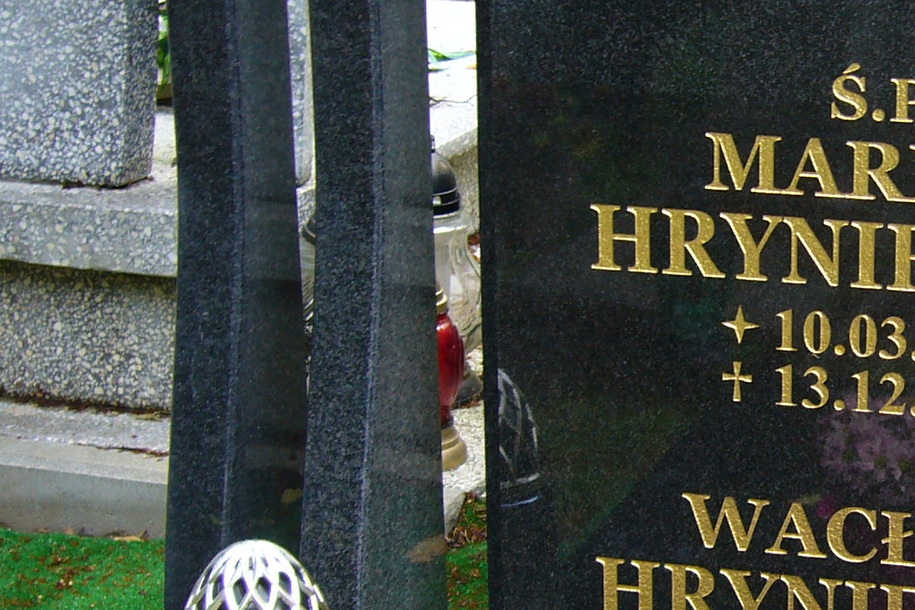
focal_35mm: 85
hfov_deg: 23.2
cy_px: 285
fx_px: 2161
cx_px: 842
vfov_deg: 16.1
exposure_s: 1/50
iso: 80
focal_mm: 5.8
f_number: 2.8
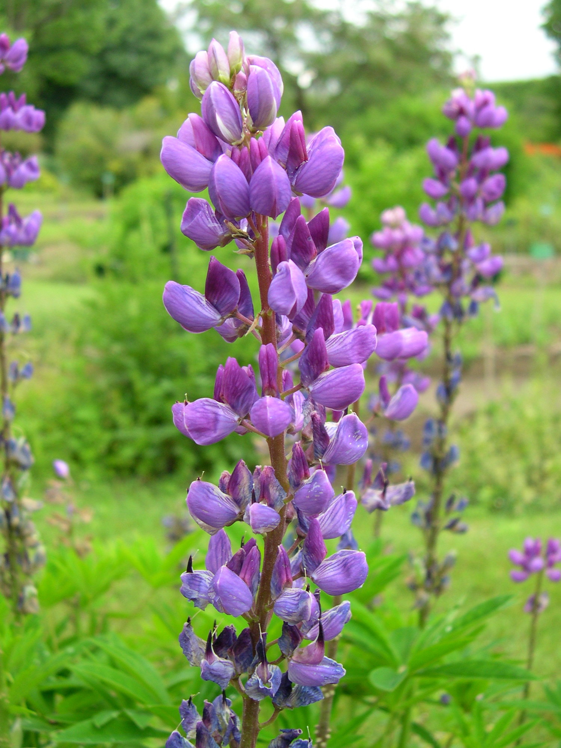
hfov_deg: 37.7
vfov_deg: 49.0
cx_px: 280
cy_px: 374
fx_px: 821
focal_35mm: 38
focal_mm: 8
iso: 100
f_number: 2.8
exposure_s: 1/153
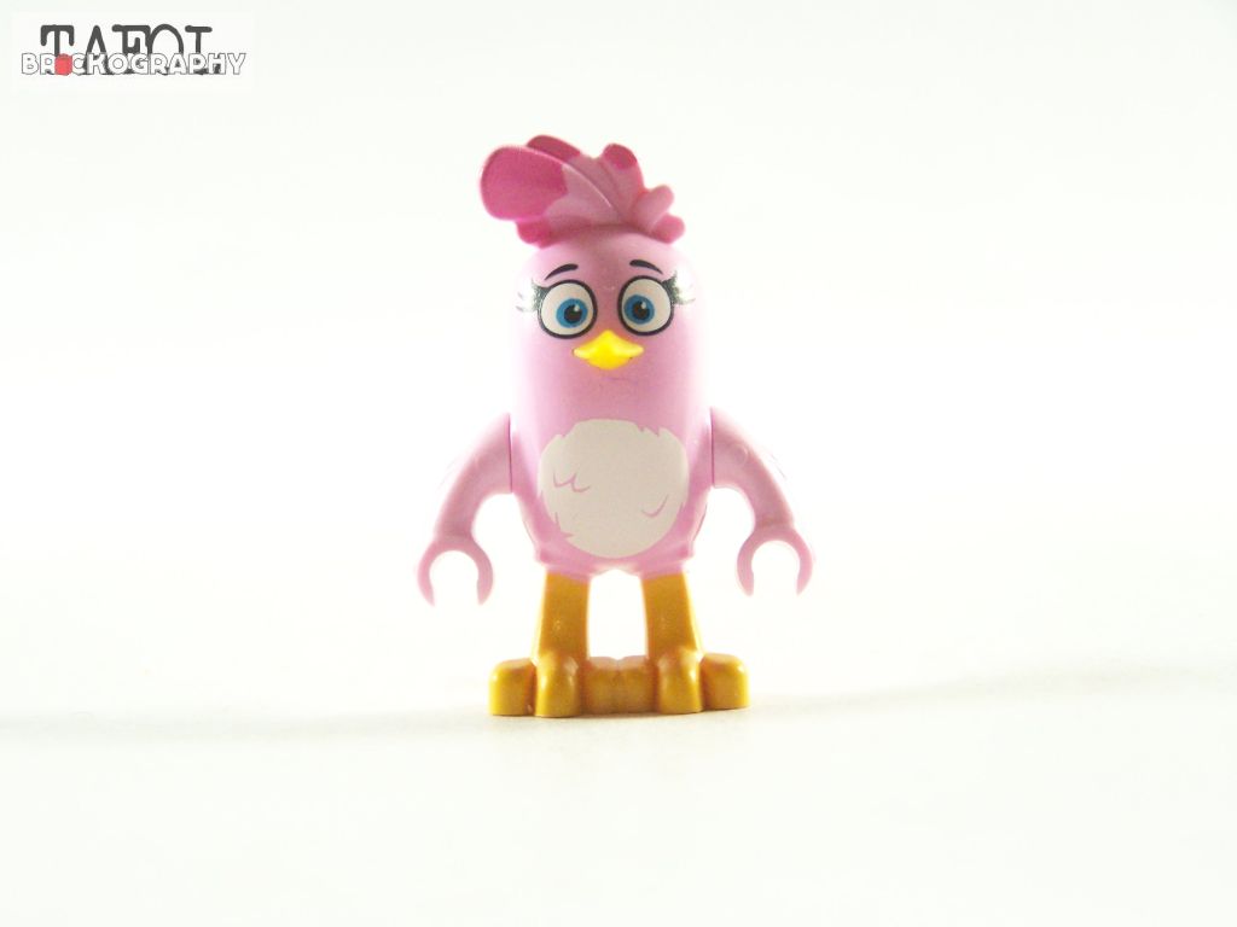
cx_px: 618
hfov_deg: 18.7
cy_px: 464
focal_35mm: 105
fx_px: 3752
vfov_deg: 14.1
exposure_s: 1/60
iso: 400
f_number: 3.2
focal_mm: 17.5
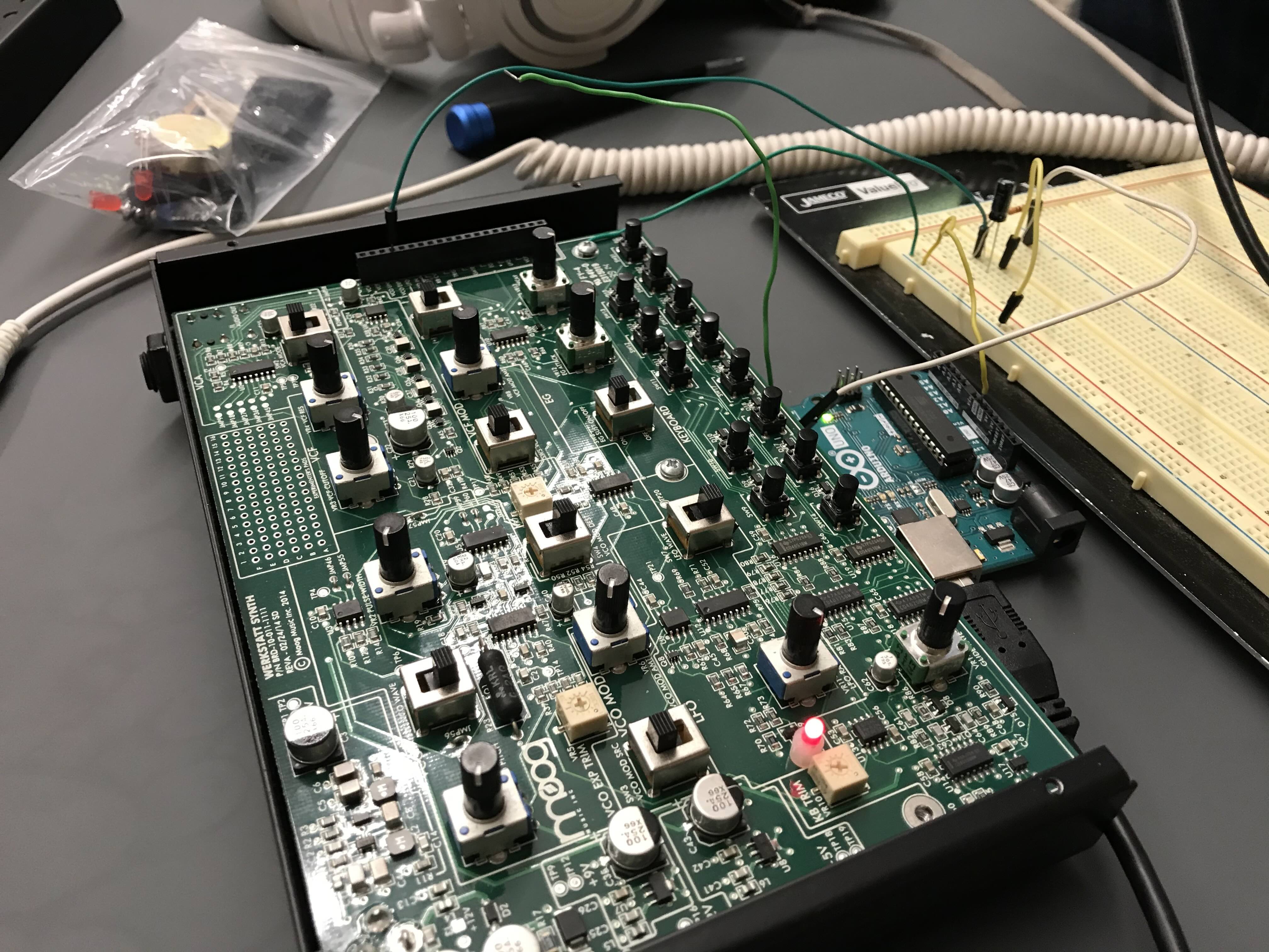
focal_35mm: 28
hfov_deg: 63.4
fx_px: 1026
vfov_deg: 49.7
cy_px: 476
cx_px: 634
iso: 40
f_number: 1.8
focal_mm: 3.99
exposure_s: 1/15
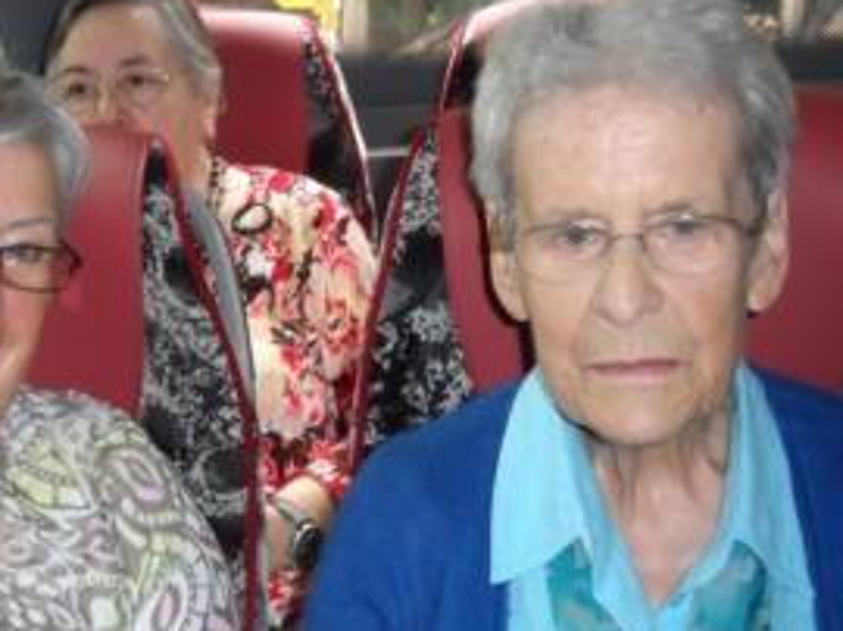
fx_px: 1849
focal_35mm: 76
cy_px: 355
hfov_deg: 25.5
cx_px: 275
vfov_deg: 19.3
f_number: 3.7
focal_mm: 6.8
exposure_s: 1/60
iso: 400
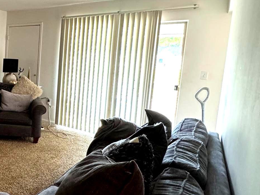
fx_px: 233
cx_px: -10
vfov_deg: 45.2
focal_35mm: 31
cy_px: 78
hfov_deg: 46.7
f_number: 2.2
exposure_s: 1/60
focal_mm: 2.22
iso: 320
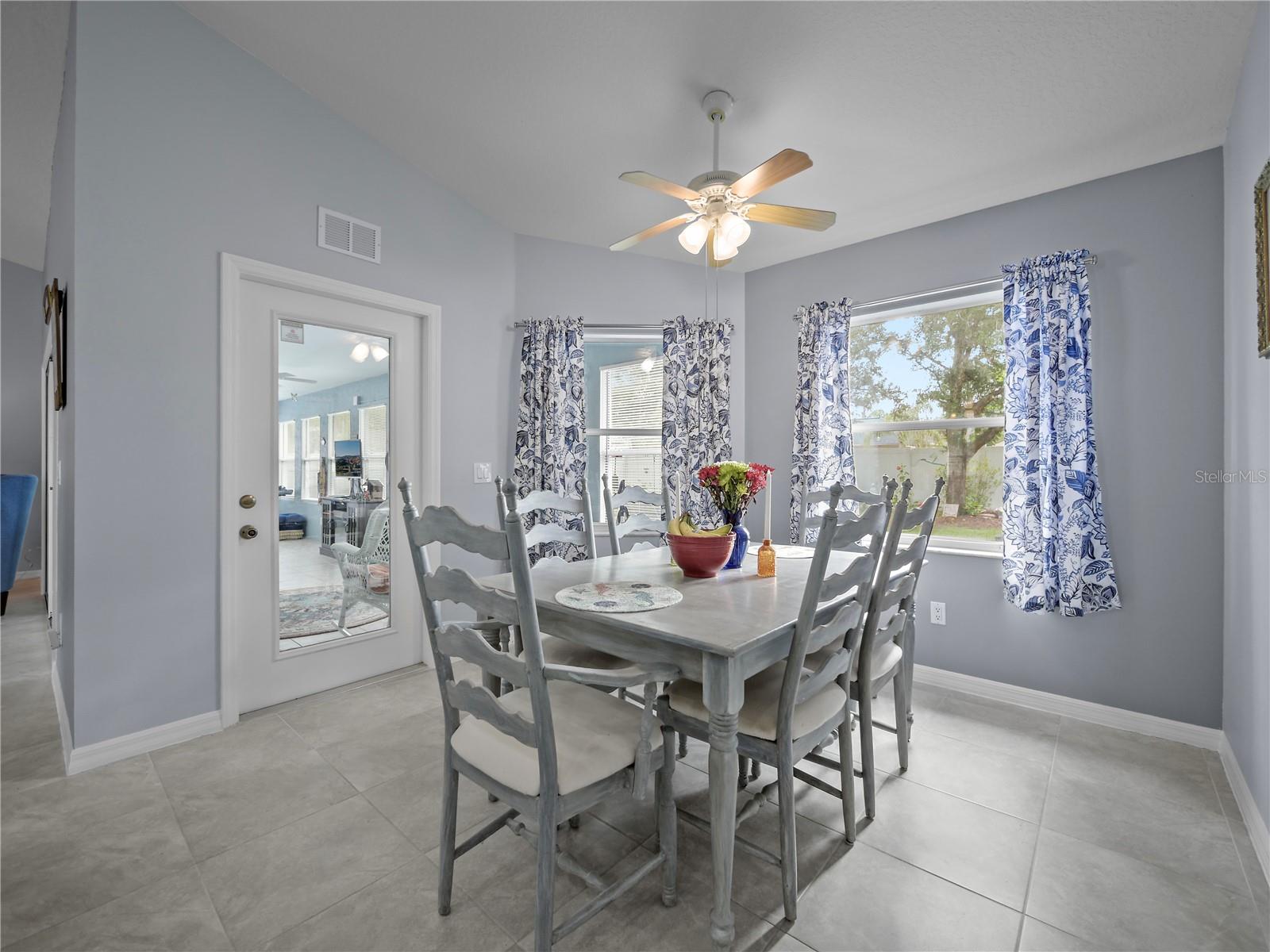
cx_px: 635
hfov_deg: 102.1
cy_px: 476
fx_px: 514
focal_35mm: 14
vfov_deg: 85.7
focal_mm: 7
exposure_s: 1/25
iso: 400
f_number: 4
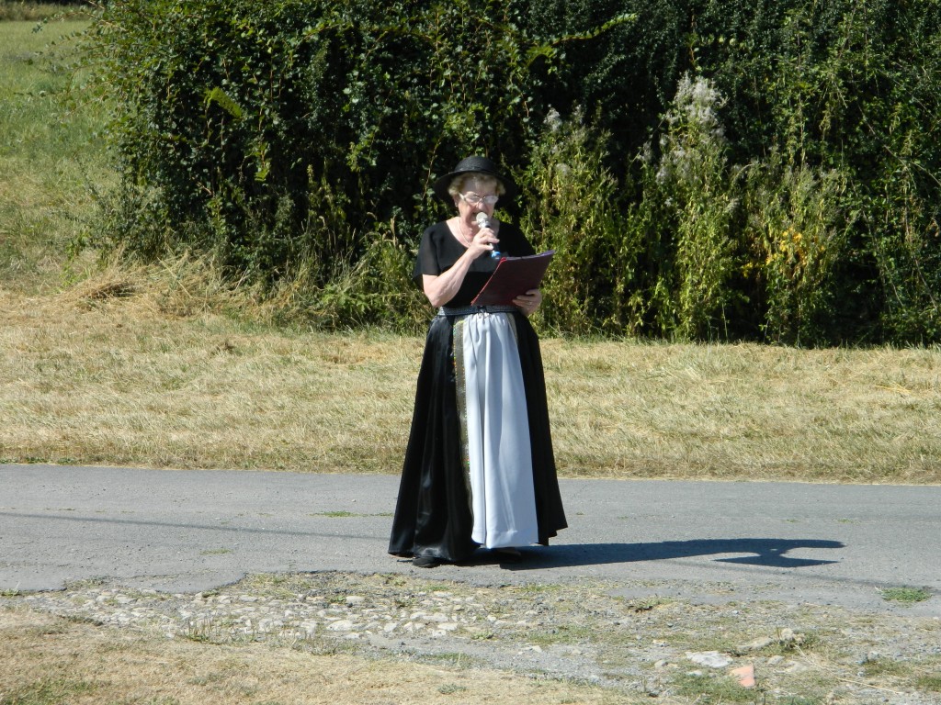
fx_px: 3507
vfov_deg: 11.5
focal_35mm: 129
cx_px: 470
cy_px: 352
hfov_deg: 15.3
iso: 100
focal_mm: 23.2
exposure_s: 1/500
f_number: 4.7
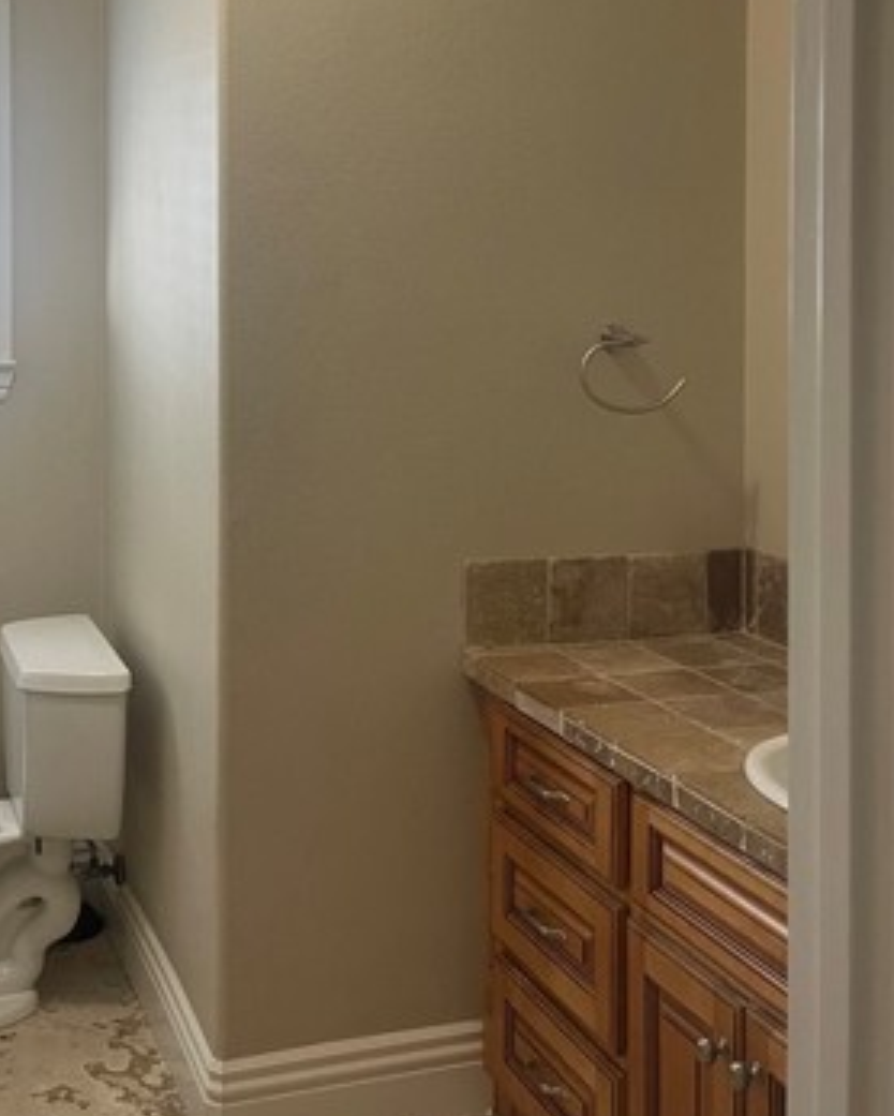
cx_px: 248
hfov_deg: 32.9
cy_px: 289
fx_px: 1487
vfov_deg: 40.1
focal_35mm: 45
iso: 125
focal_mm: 5.1
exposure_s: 1/60
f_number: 1.6
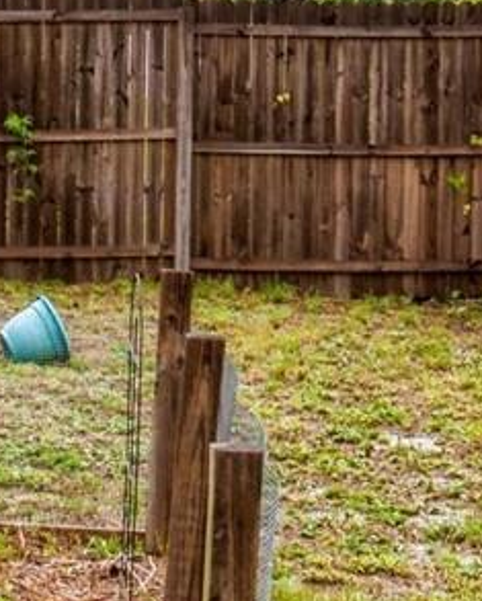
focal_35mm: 149
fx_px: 2653
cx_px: 133
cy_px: 55
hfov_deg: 10.4
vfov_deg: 12.8
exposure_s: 1/200
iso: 200
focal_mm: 14
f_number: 8
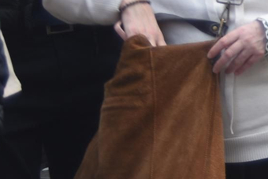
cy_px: -65
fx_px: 1333
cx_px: 609
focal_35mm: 179
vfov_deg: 7.6
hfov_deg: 10.2
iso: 125
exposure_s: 1/100
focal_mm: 38
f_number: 3.8
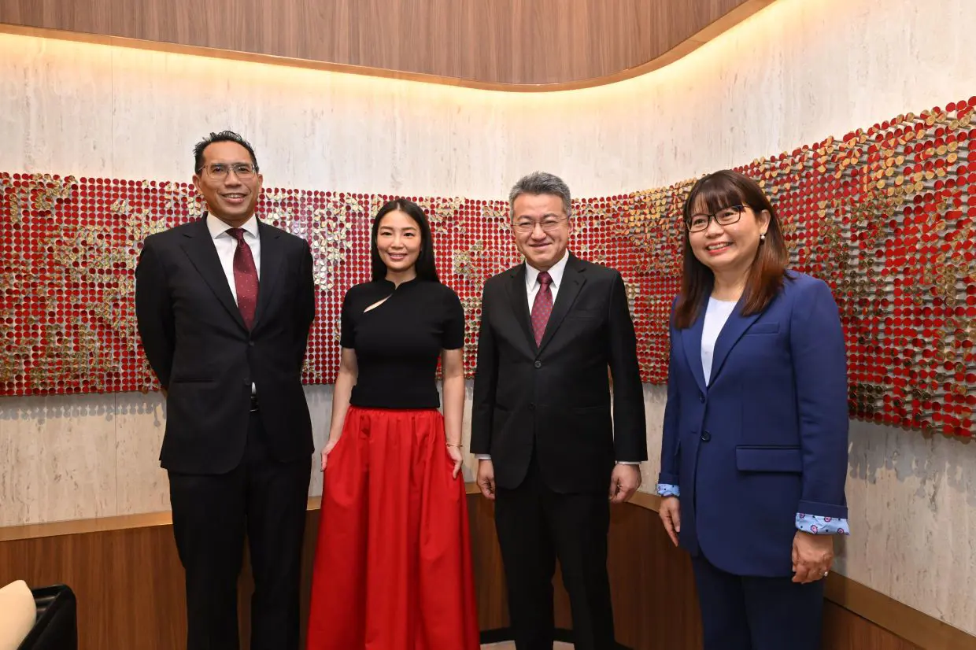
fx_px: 596
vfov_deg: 57.2
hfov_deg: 78.6
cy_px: 325
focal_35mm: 22
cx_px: 488
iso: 2000
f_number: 8
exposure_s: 1/125
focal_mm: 22
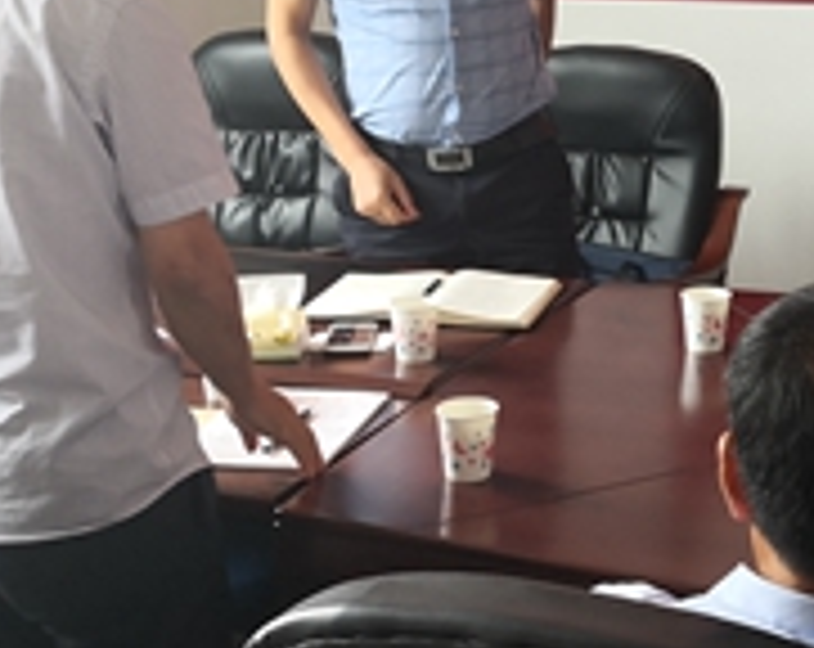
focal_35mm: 73
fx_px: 1755
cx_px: 693
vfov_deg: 20.9
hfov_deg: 25.5
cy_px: 232
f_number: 1.6
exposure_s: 1/50
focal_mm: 3.95
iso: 80
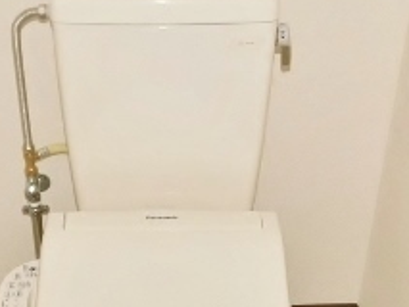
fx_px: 851
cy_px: 278
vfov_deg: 20.1
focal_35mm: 72
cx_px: 163
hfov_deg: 27.0
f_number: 3
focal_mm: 4.1
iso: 200
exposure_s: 1/30
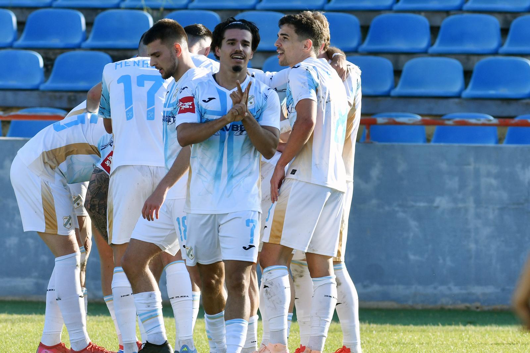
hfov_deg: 6.9
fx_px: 4415
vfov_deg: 4.6
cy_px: 176
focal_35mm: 300
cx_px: 265
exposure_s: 1/800
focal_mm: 300
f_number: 5.6
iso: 200
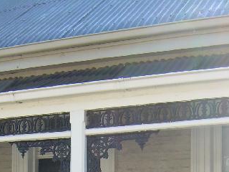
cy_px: 214
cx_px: 72
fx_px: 628
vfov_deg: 15.0
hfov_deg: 20.6
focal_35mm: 95
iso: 50
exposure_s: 1/229
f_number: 2.8
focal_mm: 6.3
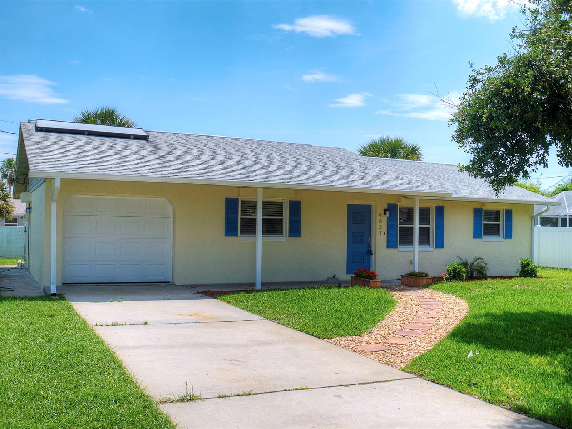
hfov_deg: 51.4
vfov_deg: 39.7
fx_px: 595
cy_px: 214
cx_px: 286
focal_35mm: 36
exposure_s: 1/640
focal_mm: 18
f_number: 8
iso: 200
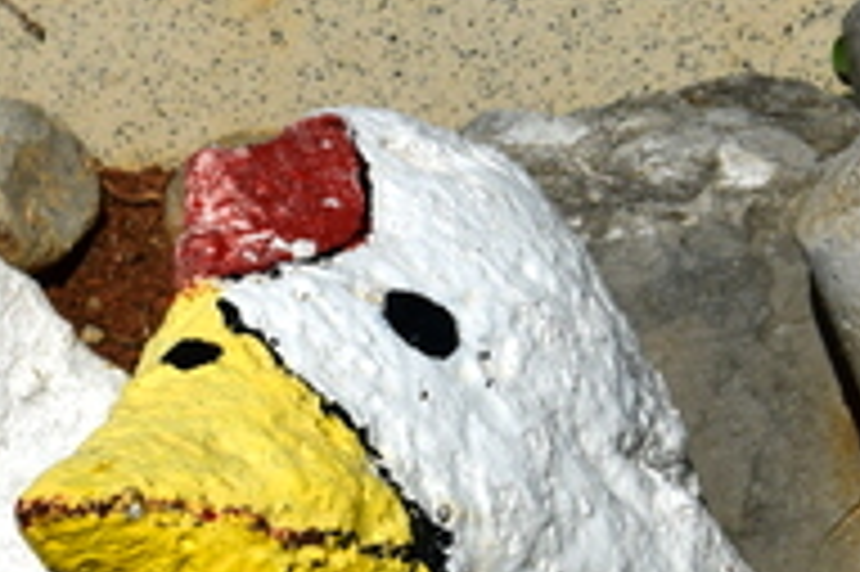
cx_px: 356
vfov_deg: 4.5
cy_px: 531
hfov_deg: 6.8
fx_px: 7208
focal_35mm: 302
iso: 280
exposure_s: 1/500
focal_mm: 48
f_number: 11
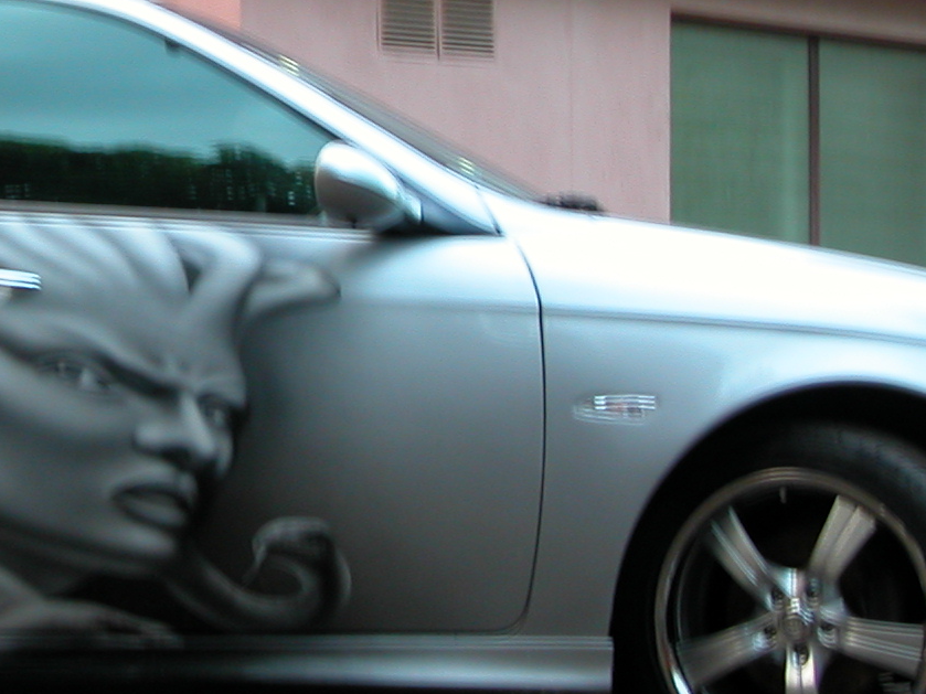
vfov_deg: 12.4
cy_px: 223
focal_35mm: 119
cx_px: 33
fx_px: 3183
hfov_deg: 16.3
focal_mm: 10
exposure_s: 1/4.6
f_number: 2.9
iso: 100
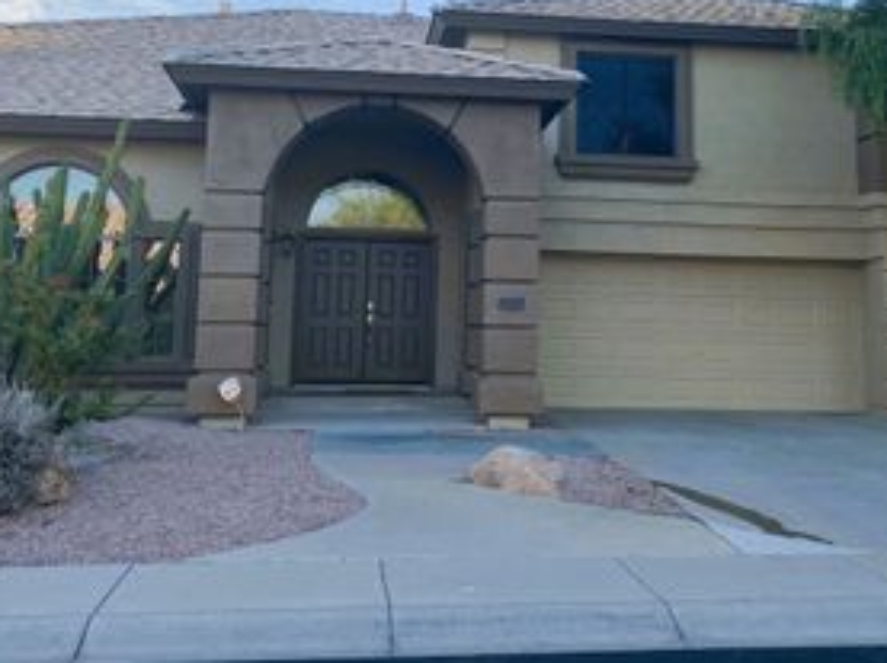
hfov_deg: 40.4
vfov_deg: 30.3
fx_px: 1203
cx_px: 506
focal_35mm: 47
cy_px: 159
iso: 32
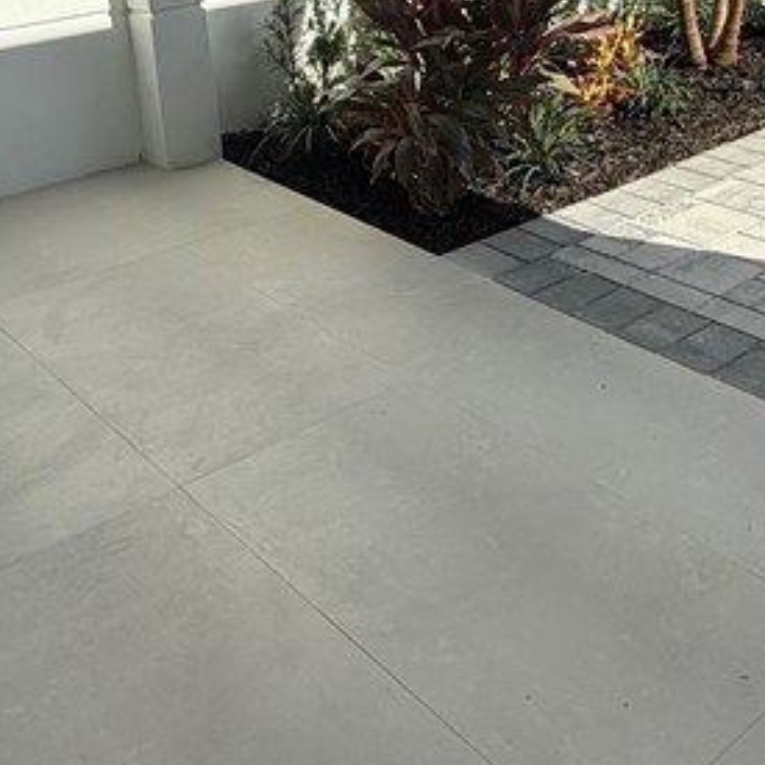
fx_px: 1150
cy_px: 19
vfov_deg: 33.9
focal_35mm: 46
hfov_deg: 36.2
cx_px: 545
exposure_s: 1/3663
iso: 50
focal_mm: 2.22
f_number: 2.2
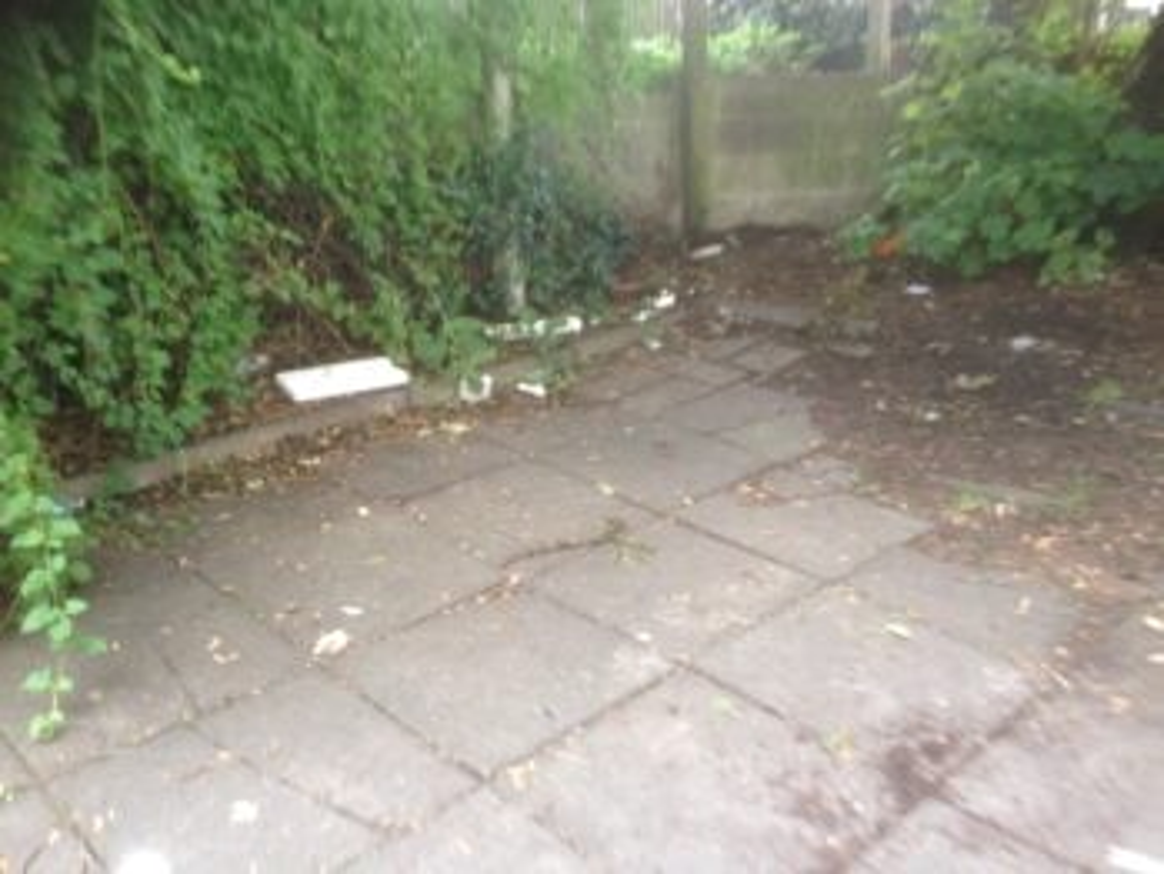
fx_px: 1110
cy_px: 437
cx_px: 582
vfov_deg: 43.0
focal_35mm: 33
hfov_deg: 55.3
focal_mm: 4.12
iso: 80
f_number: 2.4
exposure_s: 1/20
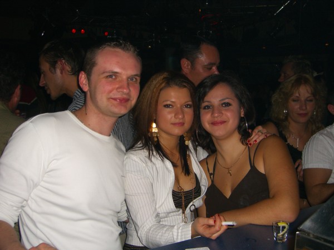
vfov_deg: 37.7
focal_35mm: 38
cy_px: 125
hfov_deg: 49.0
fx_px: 367
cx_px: 167
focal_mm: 7.9
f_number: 2.8
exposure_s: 1/60
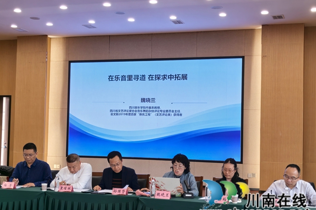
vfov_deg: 23.8
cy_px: 110
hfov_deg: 35.1
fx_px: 500
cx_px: 158
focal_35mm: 57
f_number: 1.9
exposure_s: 1/98.8
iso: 80
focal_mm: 5.52
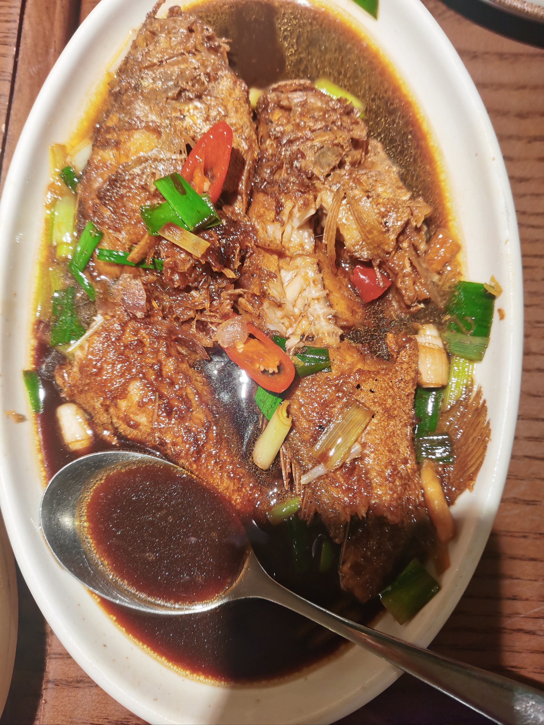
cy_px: 362
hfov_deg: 51.4
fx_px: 566
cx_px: 272
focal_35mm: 27
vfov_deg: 65.3
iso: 80
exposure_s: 1/100
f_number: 1.8
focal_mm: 5.58
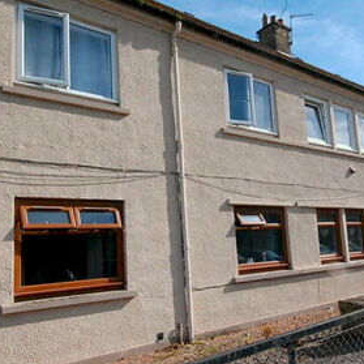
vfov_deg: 51.1
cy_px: 189
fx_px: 381
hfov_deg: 50.4
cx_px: 234
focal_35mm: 32
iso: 1600
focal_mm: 10
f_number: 14
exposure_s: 1/800
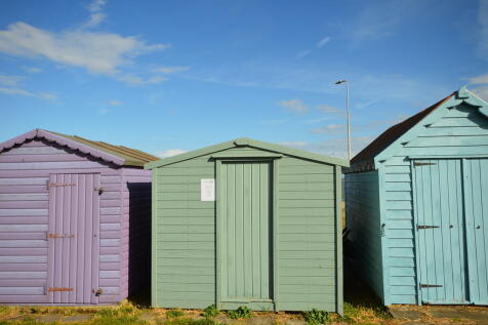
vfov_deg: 43.6
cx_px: 244
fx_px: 407
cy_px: 162
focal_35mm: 30
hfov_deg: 61.9
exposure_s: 1/200
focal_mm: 20
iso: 100
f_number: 10
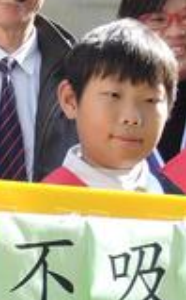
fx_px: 1643
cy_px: 249
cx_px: -111
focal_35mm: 202
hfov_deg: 6.4
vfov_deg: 10.4
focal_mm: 6
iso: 80
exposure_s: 1/400
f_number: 2
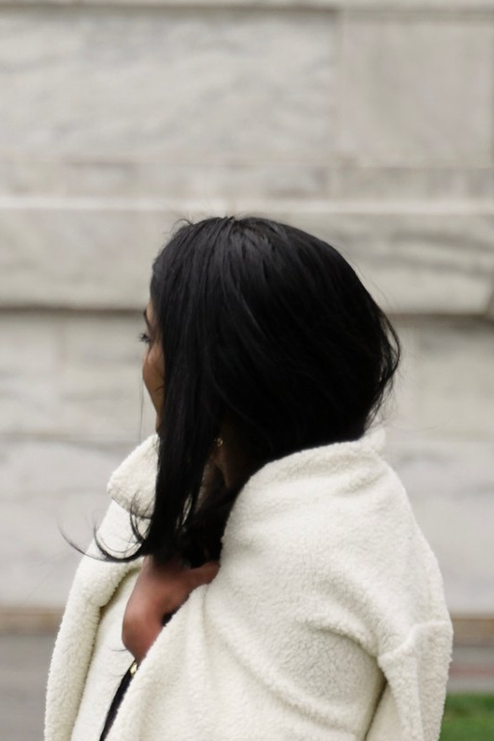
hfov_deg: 3.7
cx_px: -85
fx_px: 7718
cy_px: 468
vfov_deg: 5.5
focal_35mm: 375
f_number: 2.8
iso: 100
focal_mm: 75
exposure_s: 1/1000
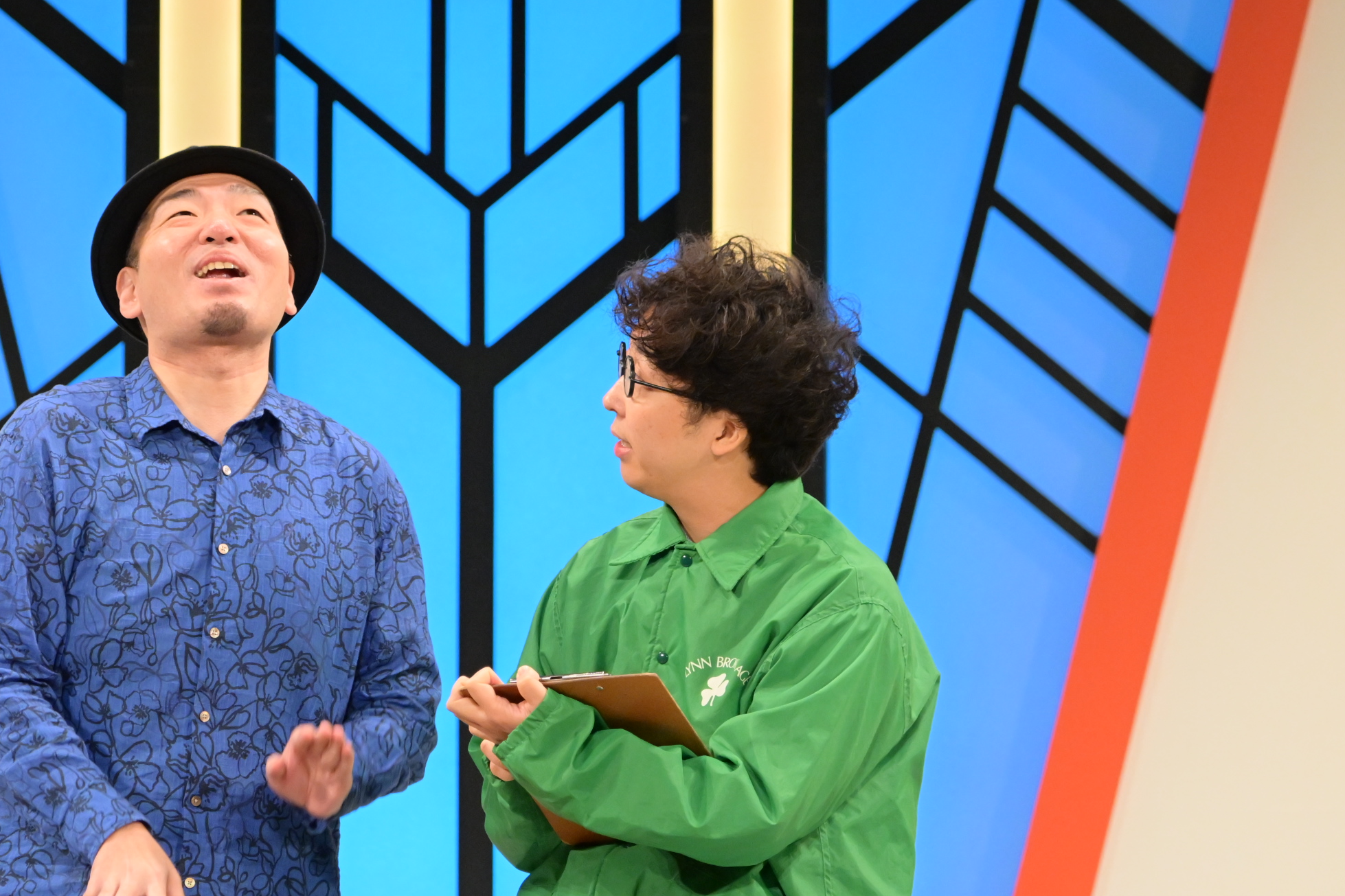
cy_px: 518
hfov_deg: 4.6
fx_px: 16922
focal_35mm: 453
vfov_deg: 3.0
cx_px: 467
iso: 2500
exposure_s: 1/200
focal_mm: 220
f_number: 5.6
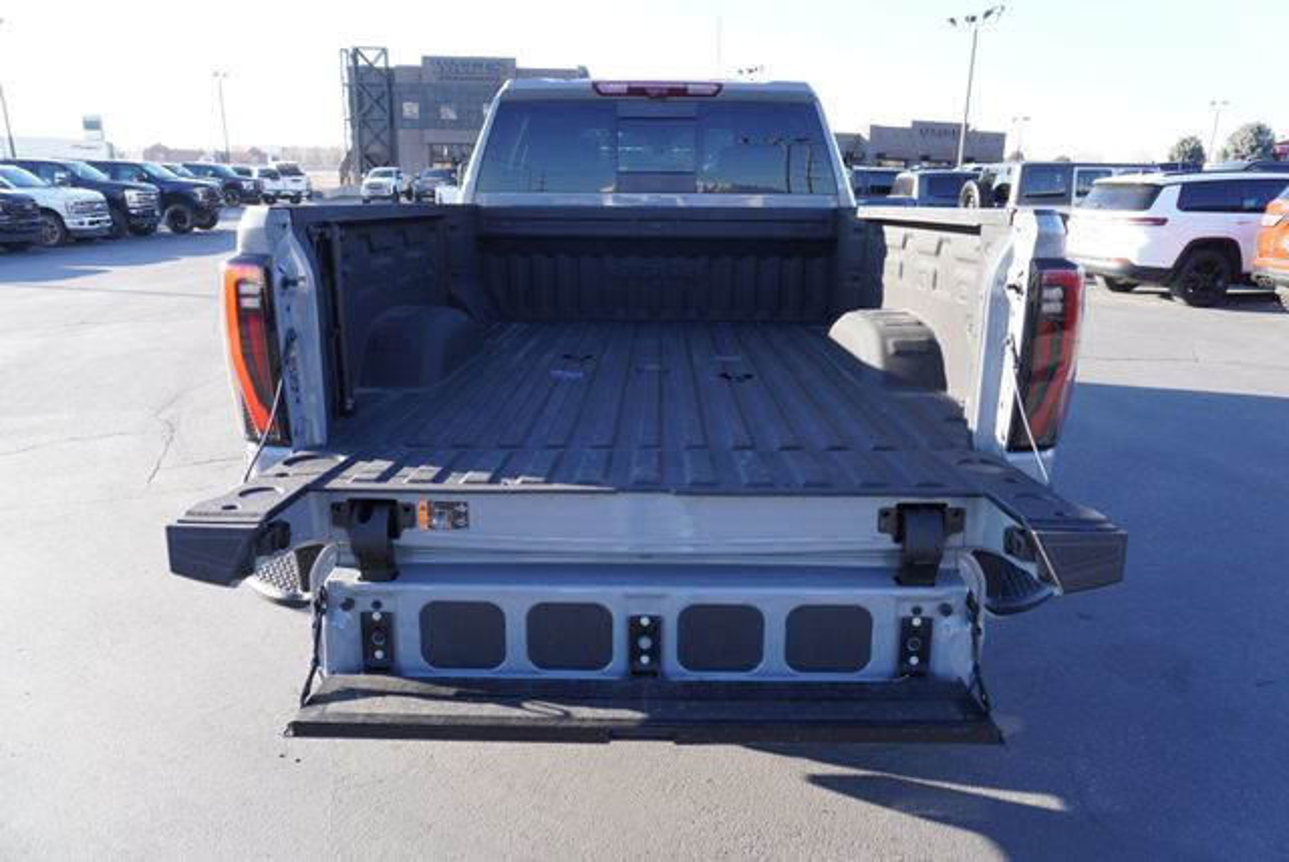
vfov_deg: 53.2
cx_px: 644
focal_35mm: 24
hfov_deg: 73.7
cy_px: 431
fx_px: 860
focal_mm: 16
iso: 100
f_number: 5
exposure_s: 1/100
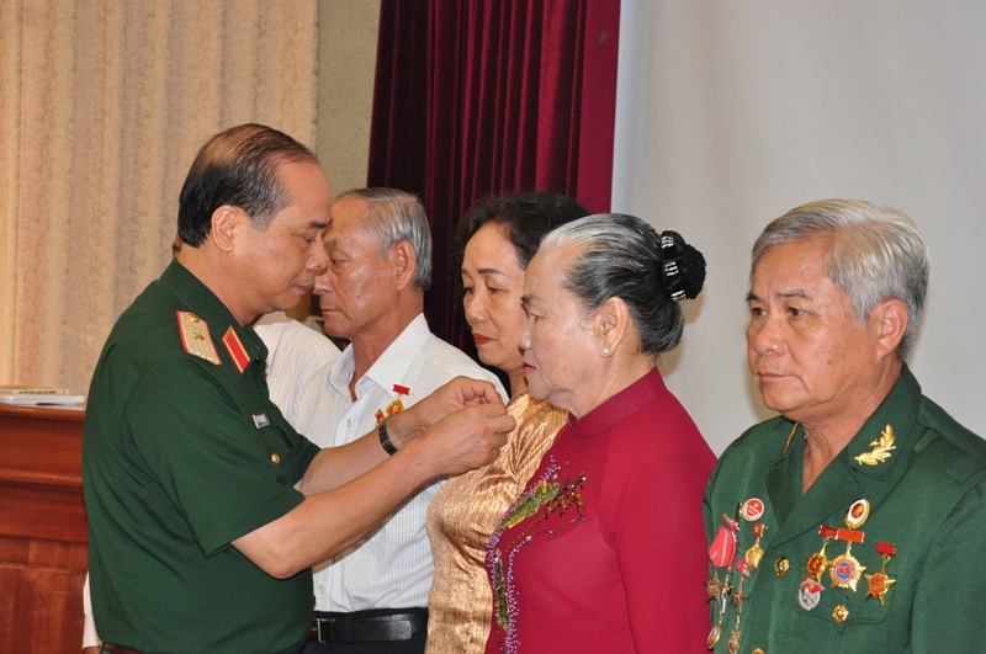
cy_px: 327
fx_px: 2544
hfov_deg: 21.9
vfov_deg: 14.7
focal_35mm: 93
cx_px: 493
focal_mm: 62
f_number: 8
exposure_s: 1/60
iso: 1250
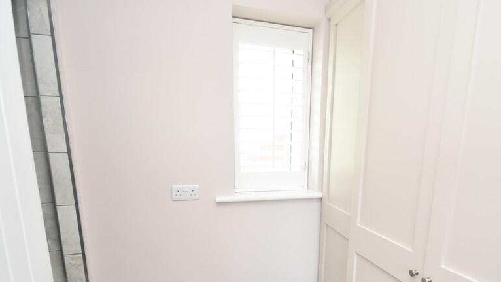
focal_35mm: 21
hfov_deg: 83.5
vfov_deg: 51.7
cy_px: 205
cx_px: 281
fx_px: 279
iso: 900
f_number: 4
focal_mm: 10
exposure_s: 1/125
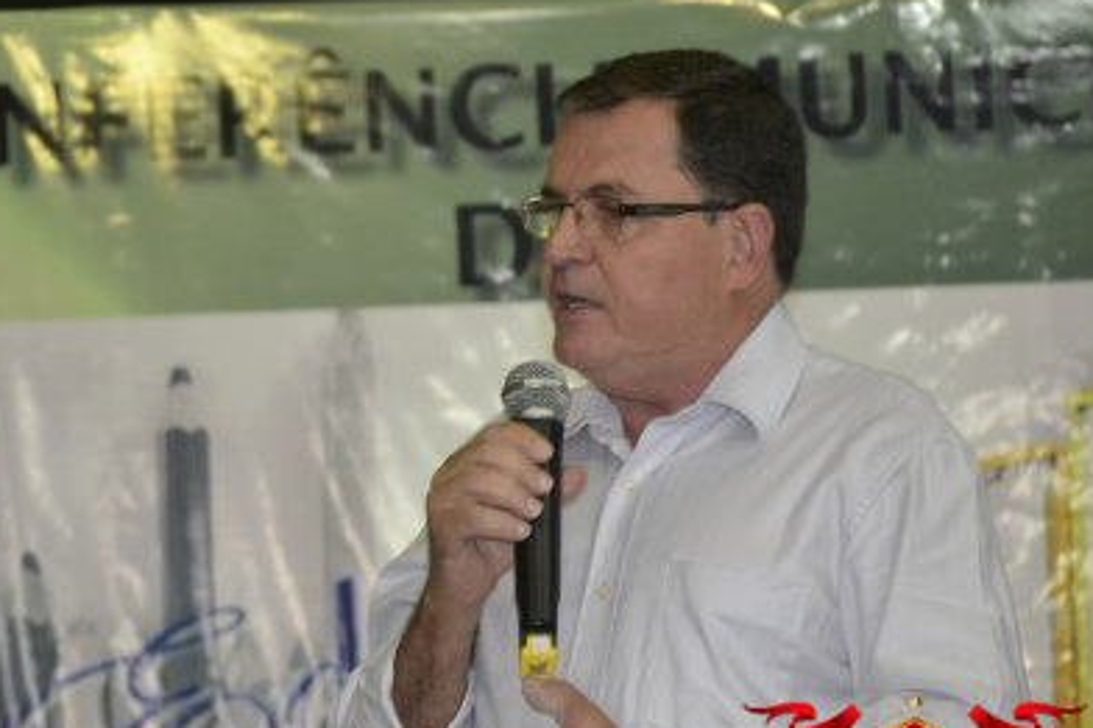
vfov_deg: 7.6
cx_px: 438
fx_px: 5512
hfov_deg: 11.3
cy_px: 425
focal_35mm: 182
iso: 3200
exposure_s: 1/40
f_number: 5.6
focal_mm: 95
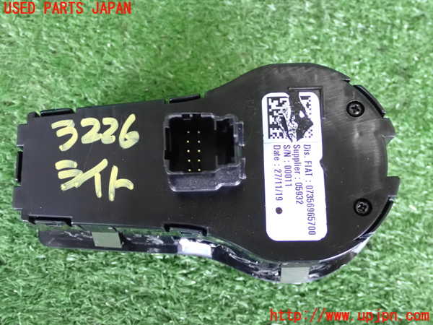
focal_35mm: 50
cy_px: 162
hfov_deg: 38.2
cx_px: 216
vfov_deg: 29.1
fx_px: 625
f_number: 3.2
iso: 1600
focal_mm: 9.01
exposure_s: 1/40
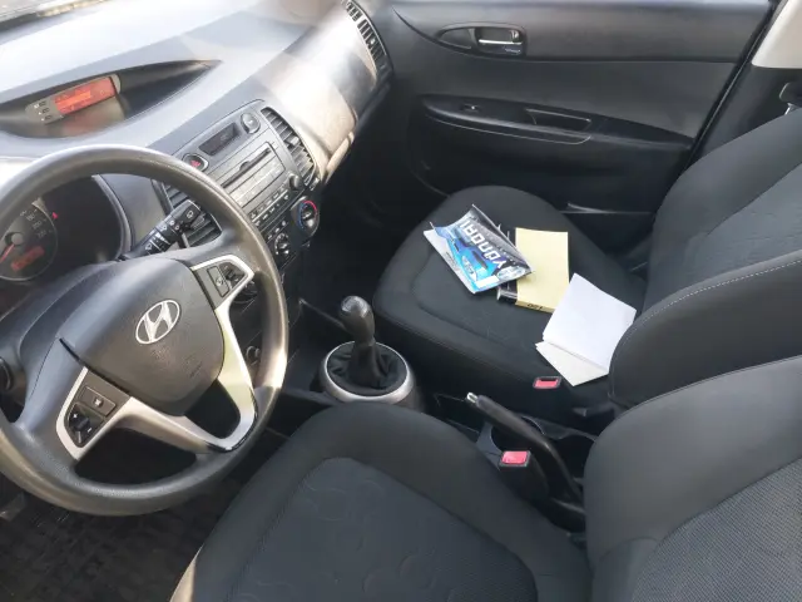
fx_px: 695
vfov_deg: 46.8
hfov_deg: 60.0
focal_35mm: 30
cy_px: 301
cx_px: 401
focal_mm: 4.6
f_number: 1.8
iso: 80
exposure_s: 1/60
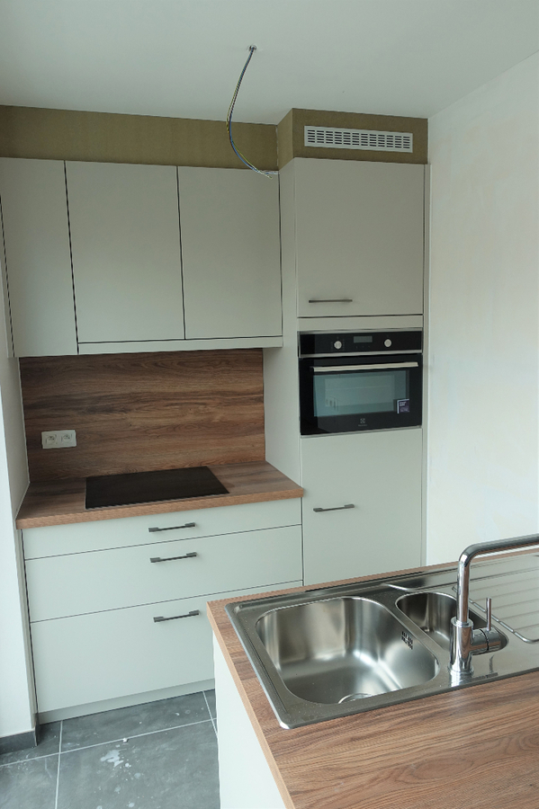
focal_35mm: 24
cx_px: 270
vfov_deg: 73.8
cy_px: 404
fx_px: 540
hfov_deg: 53.1
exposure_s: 1/80
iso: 125
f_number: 3.5
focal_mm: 8.8
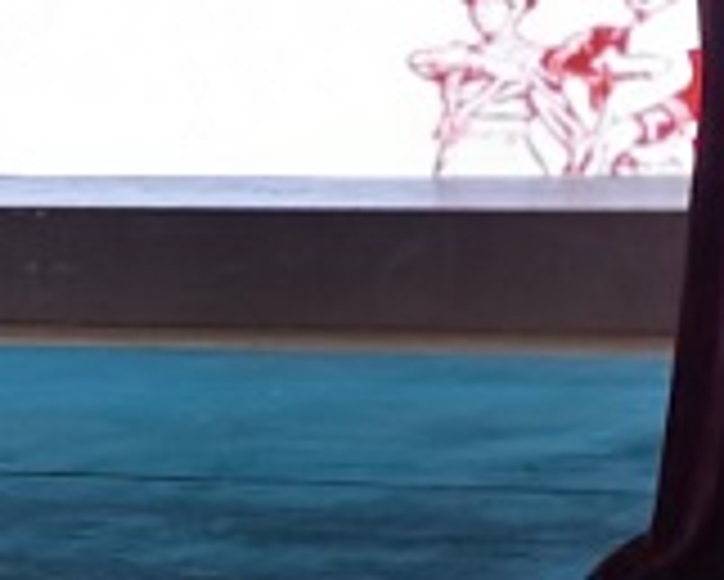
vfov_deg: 6.8
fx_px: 4888
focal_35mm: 228
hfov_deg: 8.2
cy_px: 47
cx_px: -517
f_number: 1.8
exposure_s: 1/100
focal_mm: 5.58
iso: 80
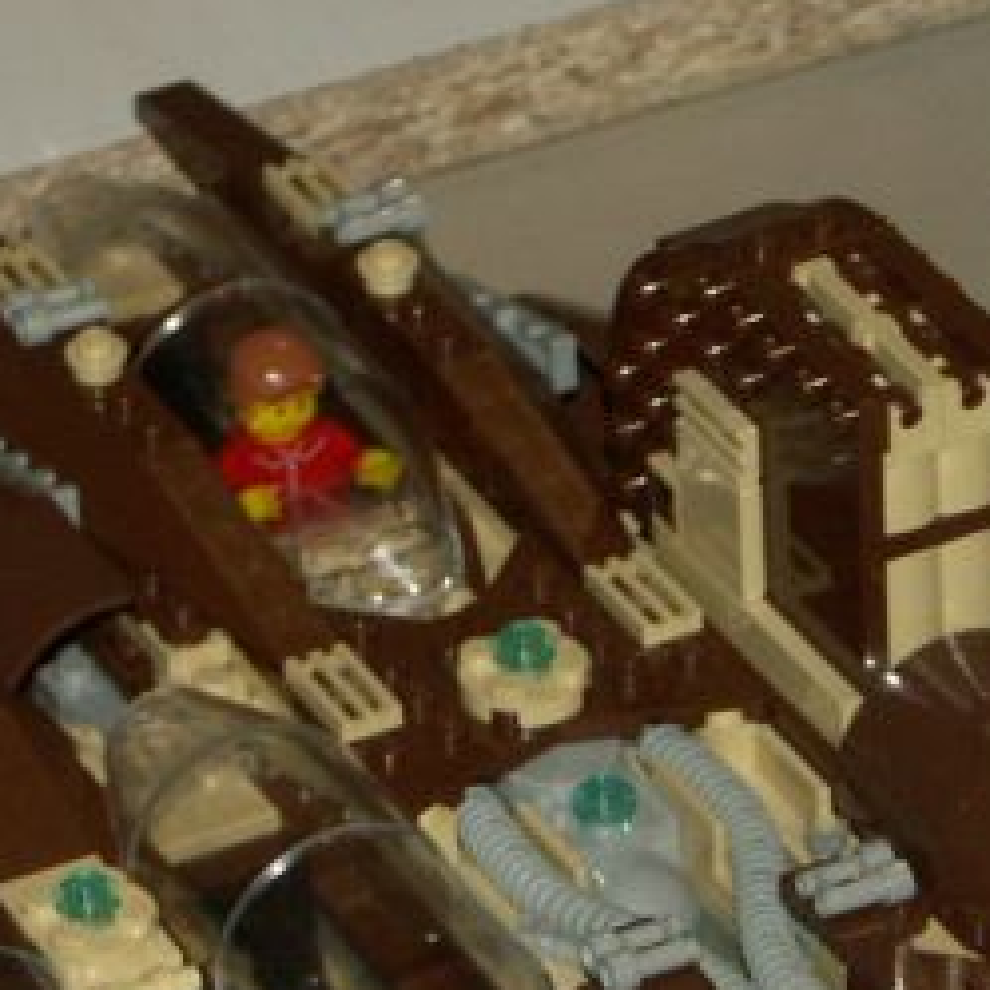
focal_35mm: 287
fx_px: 9286
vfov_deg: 6.1
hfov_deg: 6.1
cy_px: 978
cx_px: 604
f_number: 3.2
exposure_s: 1/80
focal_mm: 20.12
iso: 200
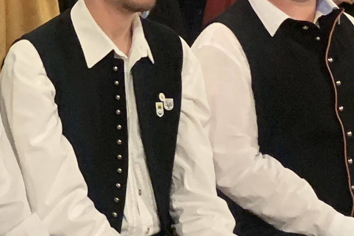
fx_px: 1396
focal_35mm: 142
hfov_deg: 14.0
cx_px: -74
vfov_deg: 9.6
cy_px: 40
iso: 400
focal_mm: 4.25
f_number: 1.8
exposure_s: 1/33
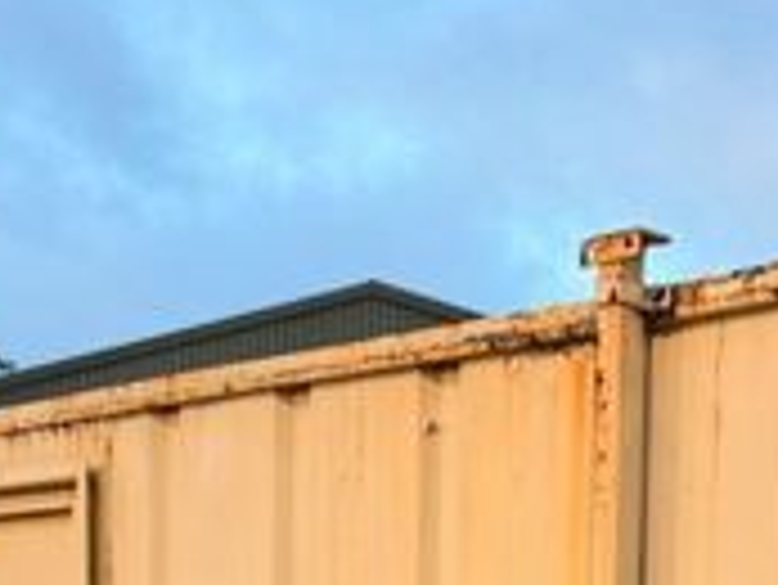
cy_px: 882
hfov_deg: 23.2
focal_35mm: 83
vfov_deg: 16.2
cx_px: 639
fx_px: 1867
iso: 50
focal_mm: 6.76
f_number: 1.78
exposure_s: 1/100
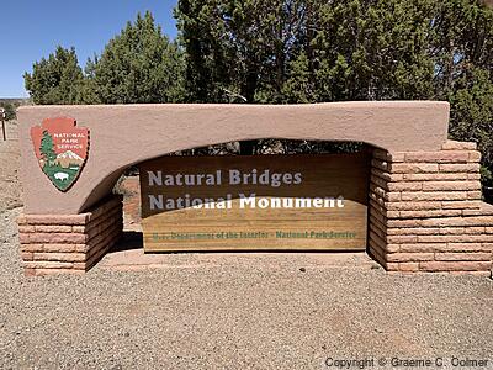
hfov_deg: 67.3
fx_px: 370
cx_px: 246
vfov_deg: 53.1
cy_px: 185
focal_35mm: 26
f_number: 1.8
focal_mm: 4.25
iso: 25
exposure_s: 1/2833
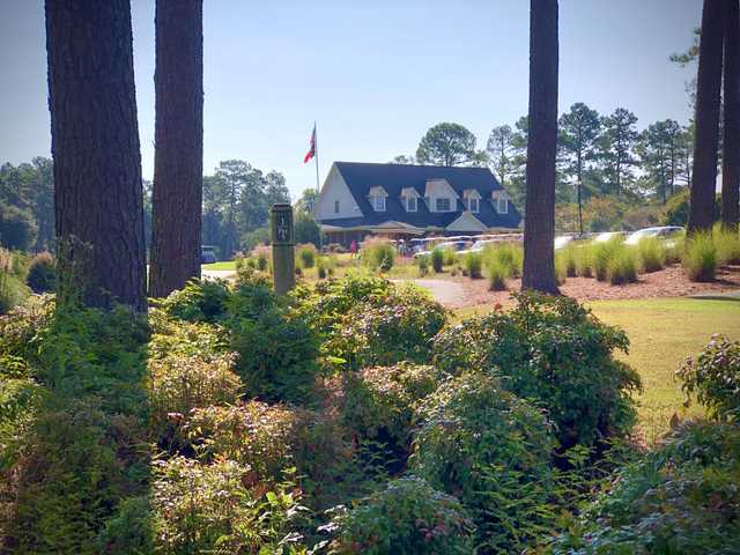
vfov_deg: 25.7
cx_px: 370
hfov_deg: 33.8
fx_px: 1219
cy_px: 278
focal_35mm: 57
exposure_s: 1/1066
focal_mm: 6.6
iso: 20
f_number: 2.8
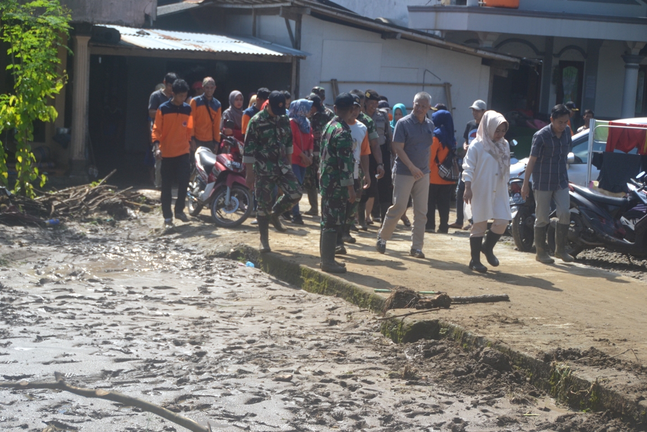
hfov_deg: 24.6
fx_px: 1483
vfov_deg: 16.6
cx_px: 324
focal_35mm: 82
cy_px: 216
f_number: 5
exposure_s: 1/1250
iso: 400
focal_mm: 55
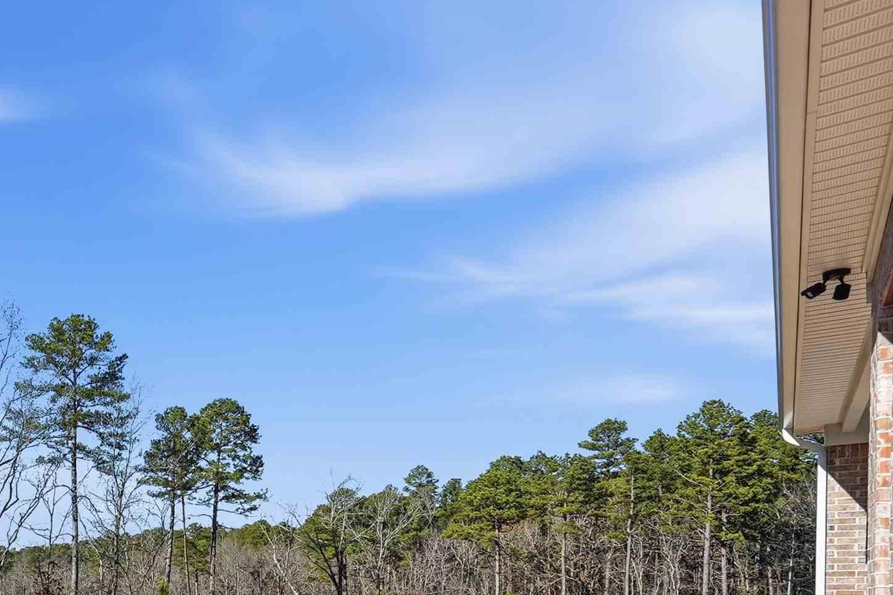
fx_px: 843
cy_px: 591
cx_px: -5
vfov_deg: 35.3
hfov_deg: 46.5
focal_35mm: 34
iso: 250
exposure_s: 1/1250
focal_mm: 16
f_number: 9
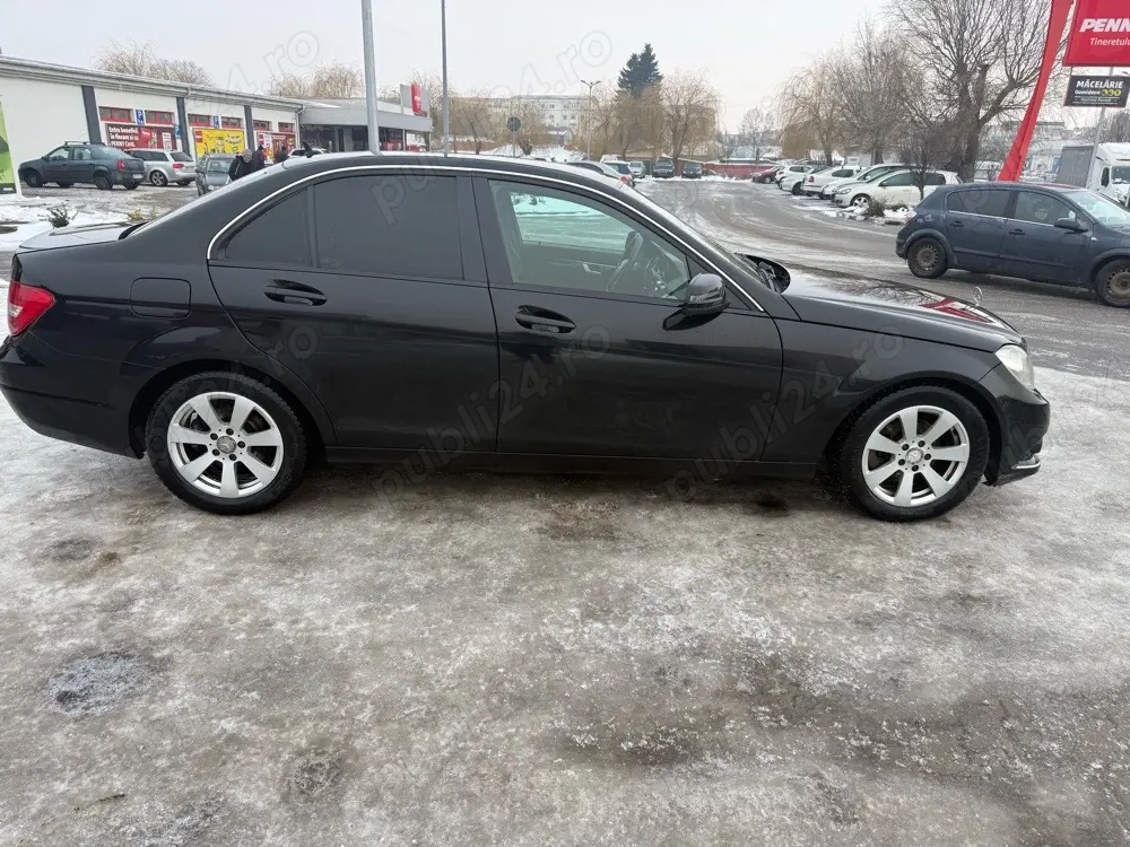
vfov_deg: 56.8
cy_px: 424
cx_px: 565
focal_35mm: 24
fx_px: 783
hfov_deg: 71.6
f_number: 1.78
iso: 80
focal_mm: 6.76
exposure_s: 1/510
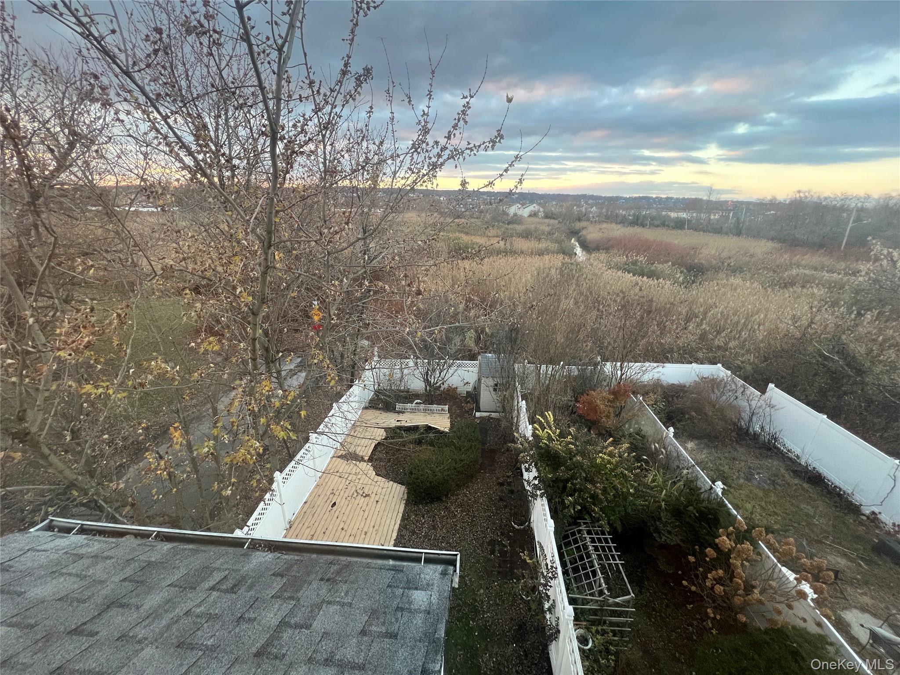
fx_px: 338
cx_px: 450
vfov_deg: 89.9
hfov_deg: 106.2
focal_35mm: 13
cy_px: 338
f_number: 1.8
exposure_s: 1/74
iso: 250
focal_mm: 1.57
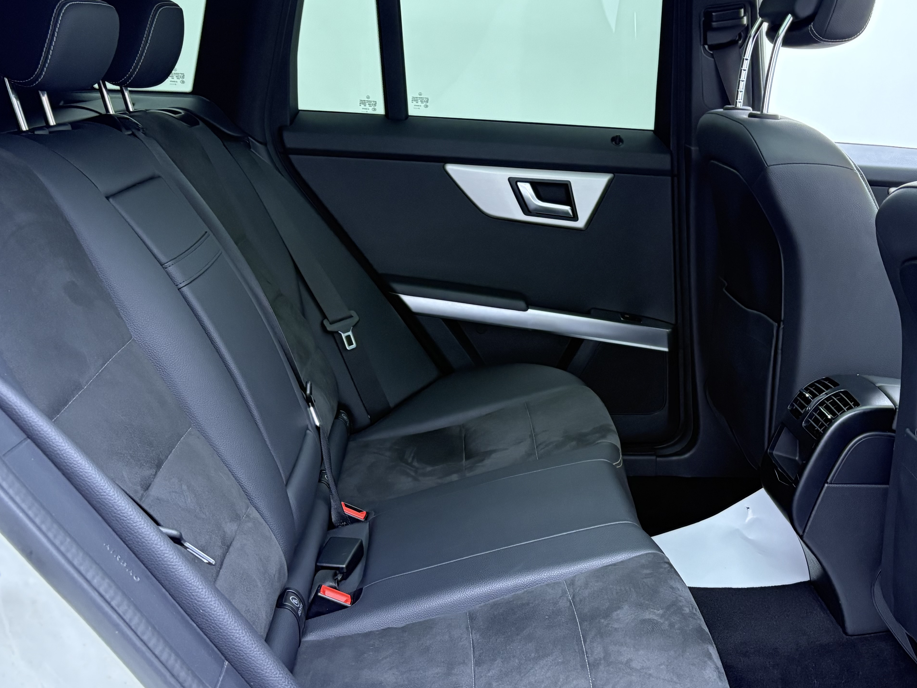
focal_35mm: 39
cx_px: 506
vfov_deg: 36.8
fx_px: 1033
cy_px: 373
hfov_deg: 47.8
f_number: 1.6
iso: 400
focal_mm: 5.96
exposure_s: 1/33
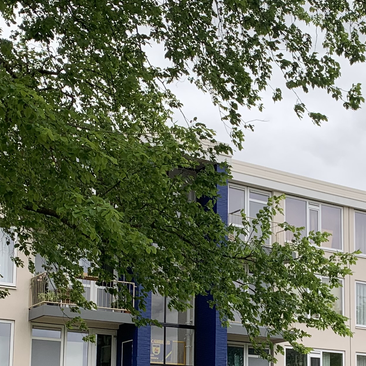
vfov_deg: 22.7
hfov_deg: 23.0
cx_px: 300
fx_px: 885
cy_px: 343
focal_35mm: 74
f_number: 1.8
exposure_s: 1/388
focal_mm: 4.25
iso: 25
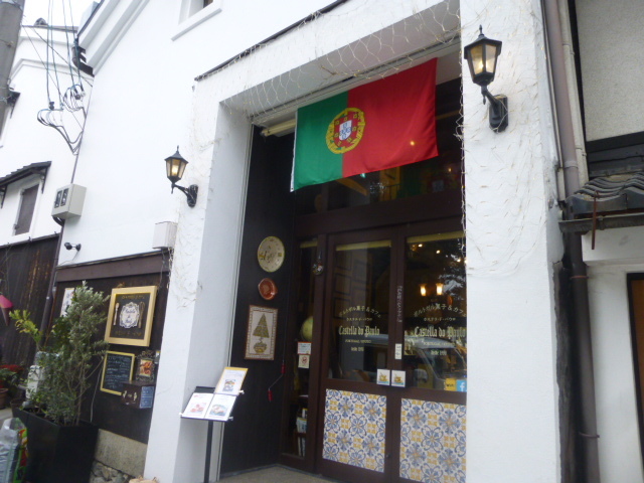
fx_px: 465
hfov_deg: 69.4
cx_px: 322
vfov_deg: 54.9
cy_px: 242
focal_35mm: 25
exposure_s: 1/125
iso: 250
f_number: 3.1
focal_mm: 4.5
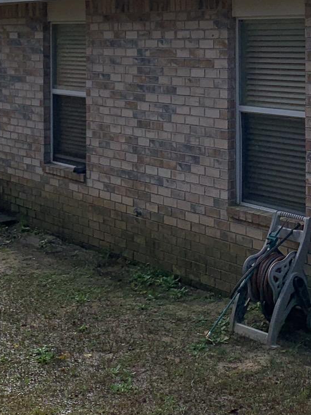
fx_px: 862
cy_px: 54
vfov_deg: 26.3
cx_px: 263
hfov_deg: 20.1
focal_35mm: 72
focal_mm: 4.25
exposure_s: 1/3401
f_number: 1.8
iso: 25
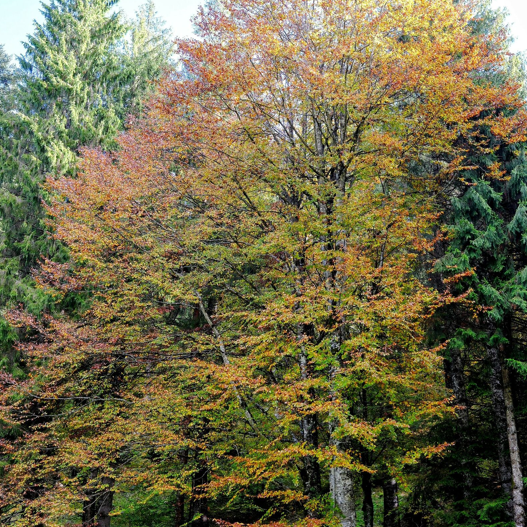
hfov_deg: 37.6
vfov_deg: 37.5
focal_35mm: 45
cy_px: 288
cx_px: 262
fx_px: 775
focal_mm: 23
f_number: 5
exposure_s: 1/70
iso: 250
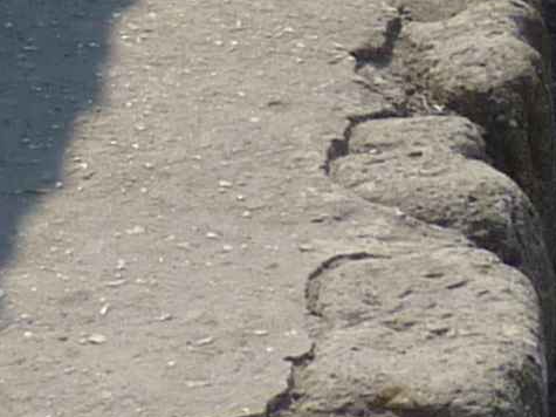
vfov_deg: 7.1
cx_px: 355
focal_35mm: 192
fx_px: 3083
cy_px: -712
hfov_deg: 10.3
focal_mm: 4.1
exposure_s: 1/400
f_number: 5.6
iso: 80
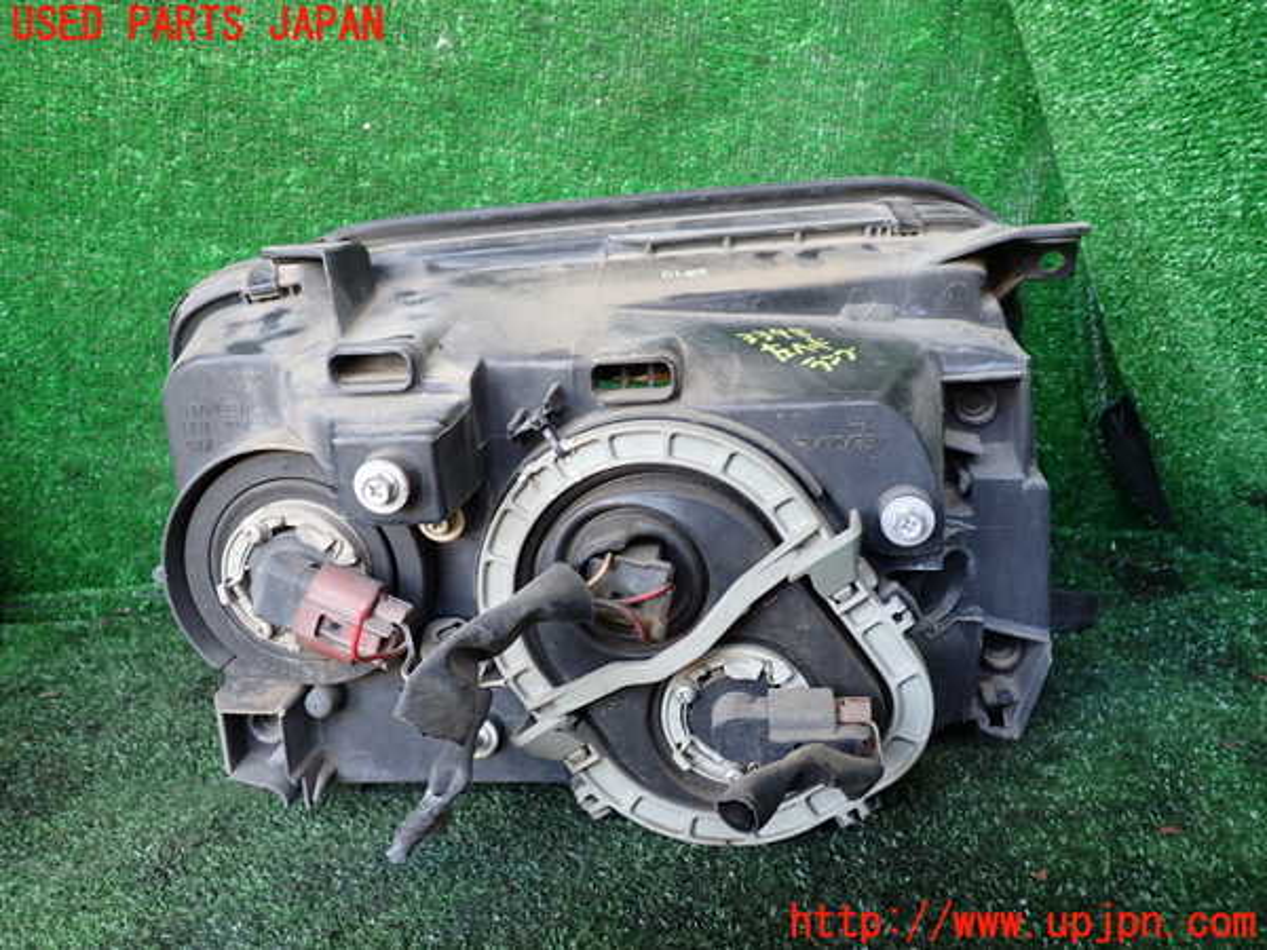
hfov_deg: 60.0
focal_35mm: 30
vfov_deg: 46.8
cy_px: 475
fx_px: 1098
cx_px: 634
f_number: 2.3
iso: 200
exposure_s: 1/50
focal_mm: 5.4
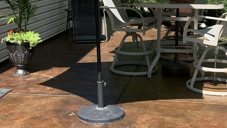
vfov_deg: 16.8
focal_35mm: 72
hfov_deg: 29.3
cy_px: 56
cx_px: 128
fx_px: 433
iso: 25
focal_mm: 4.25
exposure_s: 1/808
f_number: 1.8
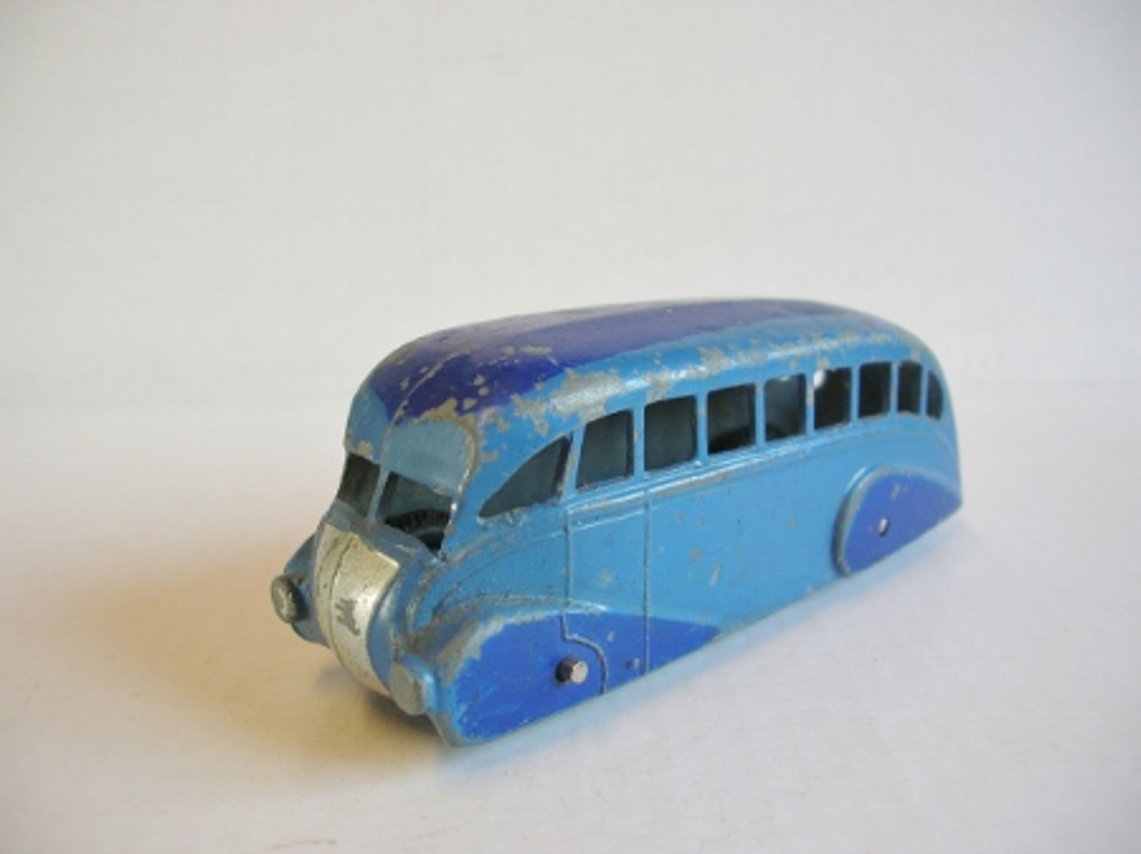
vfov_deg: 40.7
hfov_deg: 52.7
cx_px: 570
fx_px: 1153
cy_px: 427
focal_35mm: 35
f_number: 2.8
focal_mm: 5.8
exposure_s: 1/27
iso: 50
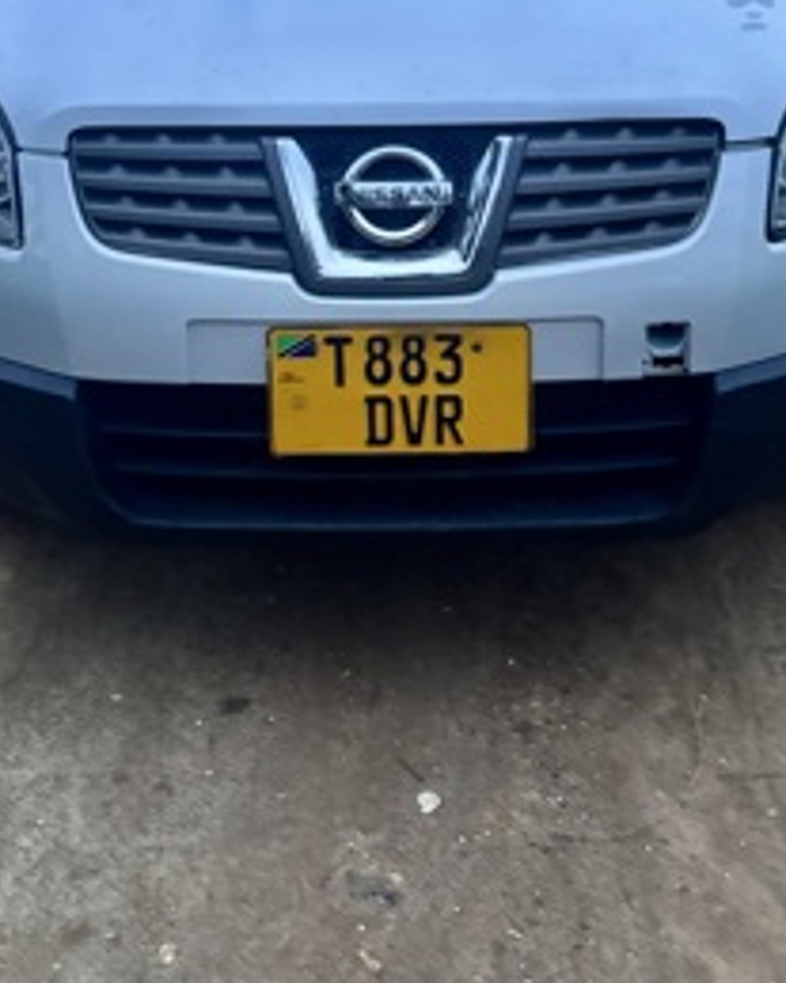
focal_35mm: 49
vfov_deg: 35.6
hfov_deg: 30.8
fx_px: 1426
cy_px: 80
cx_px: 439
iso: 500
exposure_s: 1/42
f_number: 1.6
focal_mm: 5.96
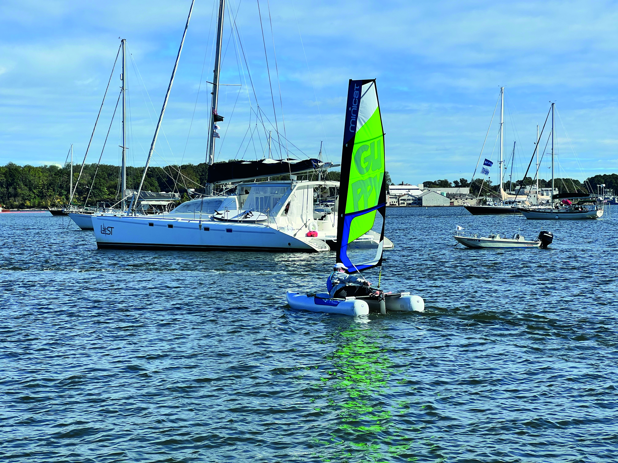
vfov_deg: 19.1
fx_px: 1375
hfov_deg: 25.3
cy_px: 232
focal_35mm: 77
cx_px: 309
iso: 32
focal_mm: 9
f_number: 2.8
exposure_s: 1/840
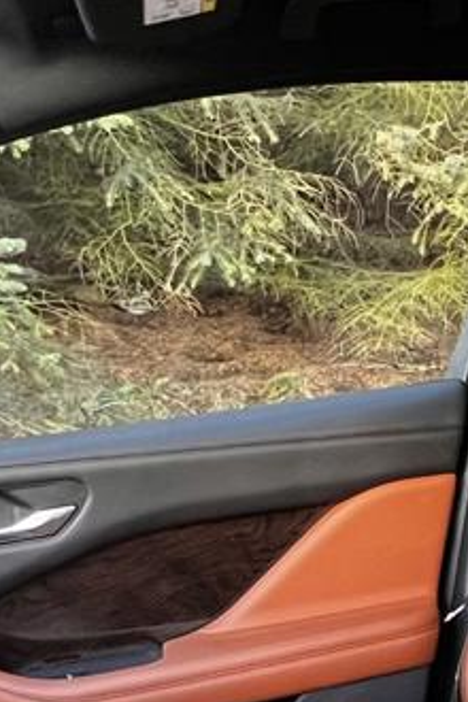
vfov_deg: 34.0
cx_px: 699
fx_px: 1092
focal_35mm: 56
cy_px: 608
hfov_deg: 20.7
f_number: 1.8
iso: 250
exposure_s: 1/99
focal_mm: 1.57
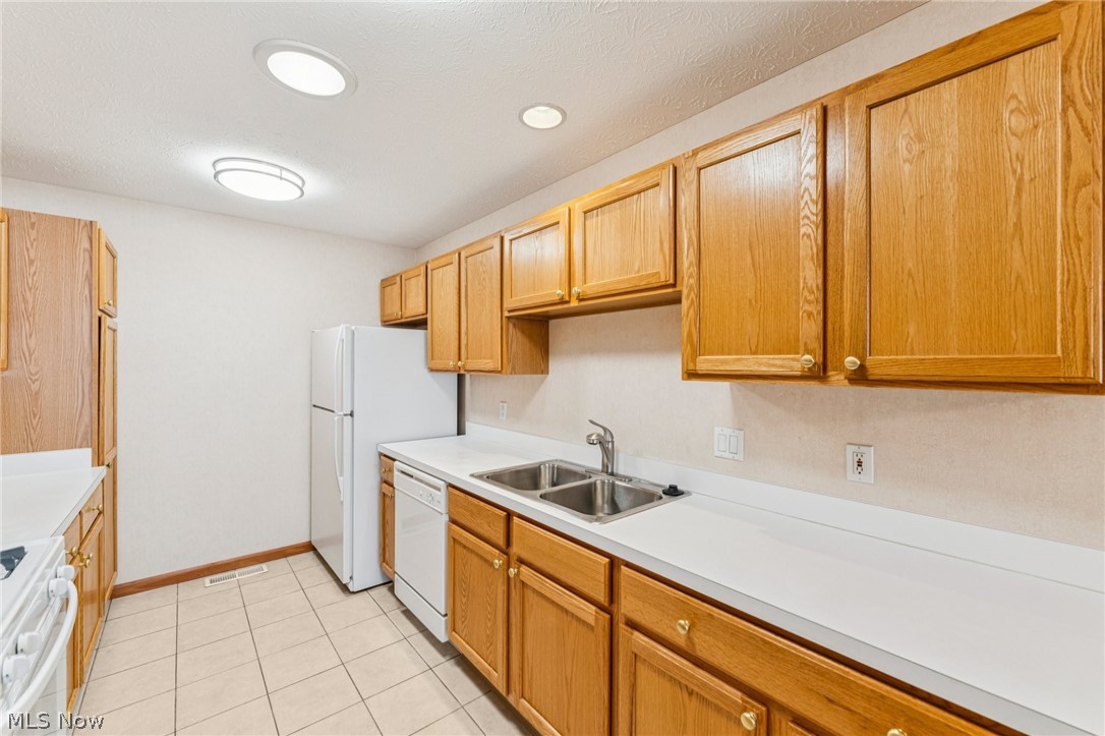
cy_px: 368
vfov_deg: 81.2
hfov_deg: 104.3
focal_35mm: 14
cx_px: 552
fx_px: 430
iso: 200
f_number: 5.6
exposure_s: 1/20
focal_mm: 14
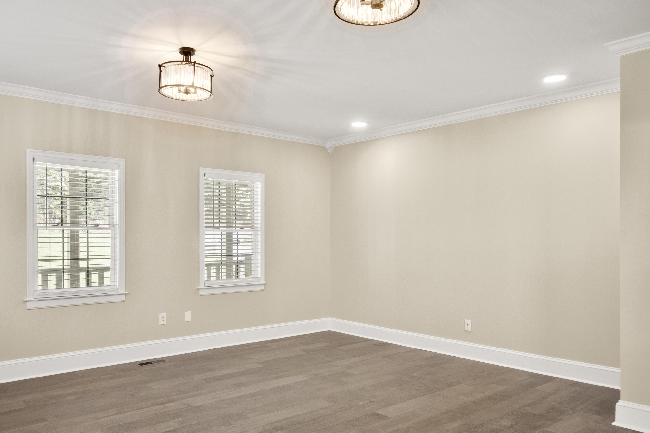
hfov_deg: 67.3
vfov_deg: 47.9
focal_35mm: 27
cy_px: 236
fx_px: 487
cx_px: 298
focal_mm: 16
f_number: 7.1
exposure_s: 1/13
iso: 400
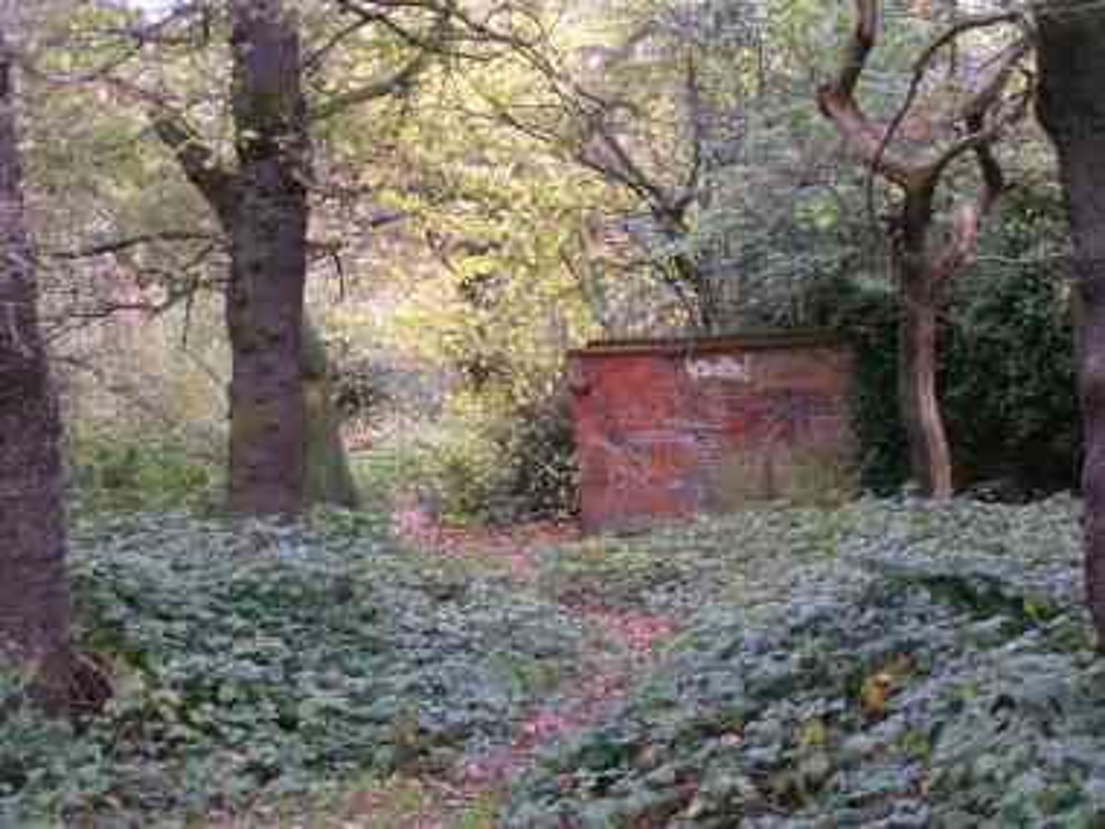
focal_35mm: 79
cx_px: 552
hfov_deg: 24.7
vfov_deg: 18.7
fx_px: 2522
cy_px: 414
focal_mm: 12.1
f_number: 3.2
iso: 200
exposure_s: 1/30
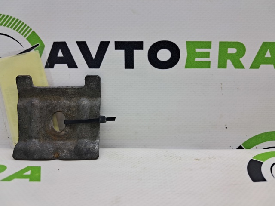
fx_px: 214
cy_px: 103
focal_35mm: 27
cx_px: 138
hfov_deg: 65.4
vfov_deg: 51.3
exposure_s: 1/100
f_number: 1.8
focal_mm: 4
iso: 50
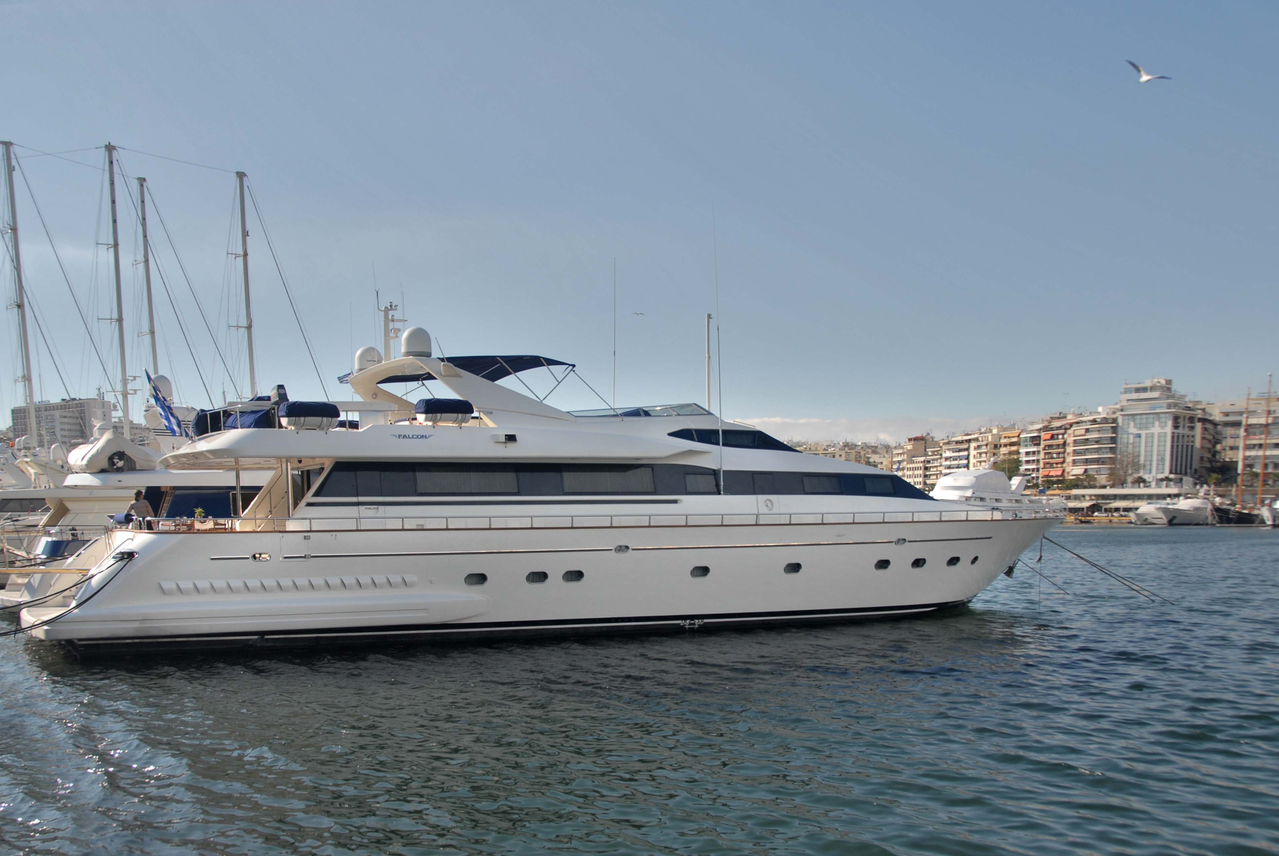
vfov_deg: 43.7
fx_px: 1067
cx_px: 640
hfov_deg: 61.9
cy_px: 428
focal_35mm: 30
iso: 100
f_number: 5
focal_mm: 20
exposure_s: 1/640
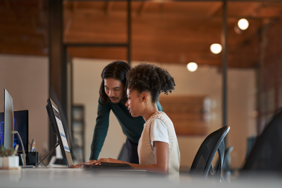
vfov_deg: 16.1
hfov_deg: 23.9
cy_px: 94
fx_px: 666
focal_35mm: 85
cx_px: 141
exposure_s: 1/200
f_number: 1.6
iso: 500
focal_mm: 85
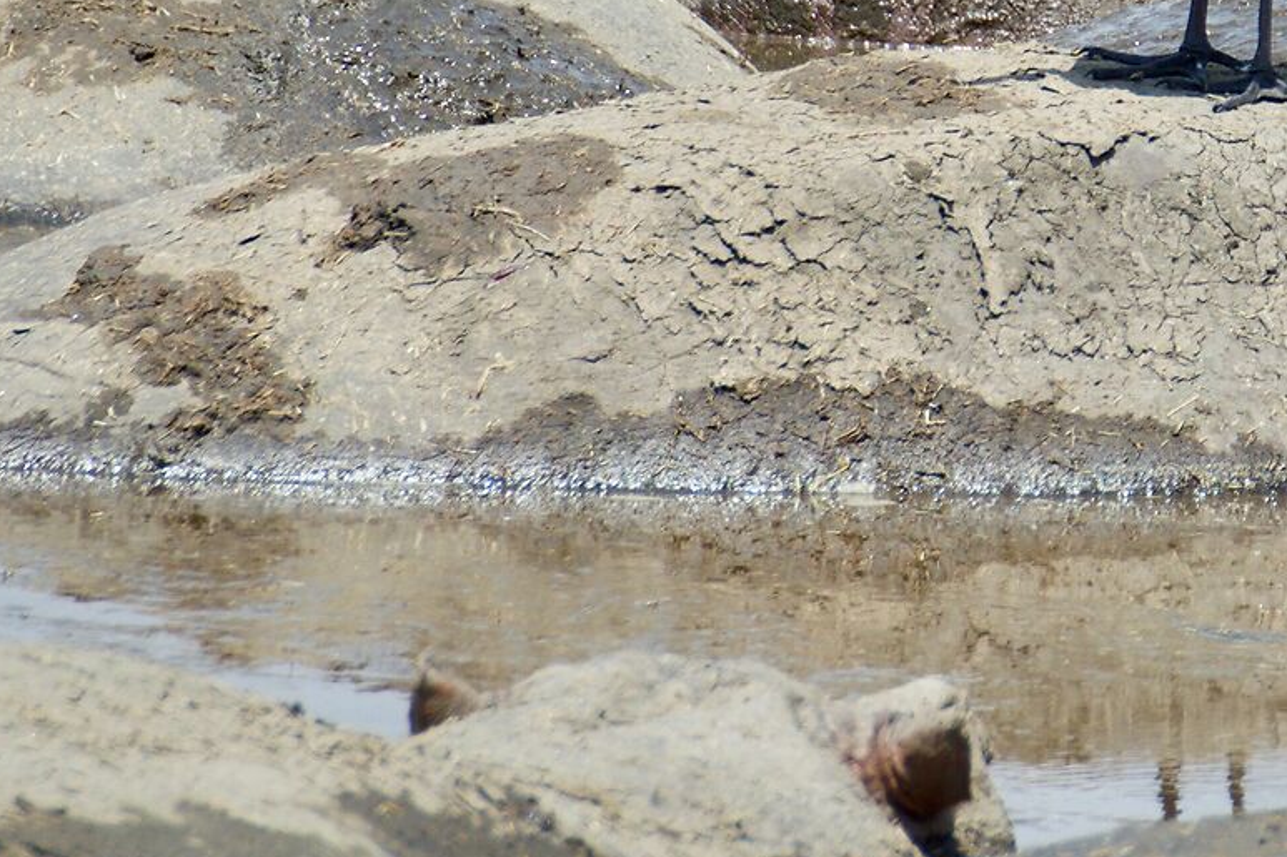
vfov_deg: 1.0
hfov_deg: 1.5
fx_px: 49965
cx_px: 1180
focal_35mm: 1398
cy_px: -250
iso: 110
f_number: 5.6
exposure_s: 1/640
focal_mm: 300
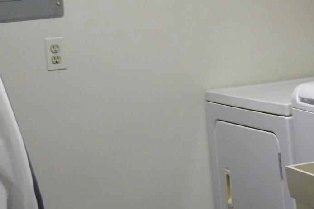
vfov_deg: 10.4
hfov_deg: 15.4
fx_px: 1151
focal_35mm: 132
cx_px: 243
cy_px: 69
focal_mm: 7.7
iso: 400
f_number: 3.6
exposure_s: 1/60
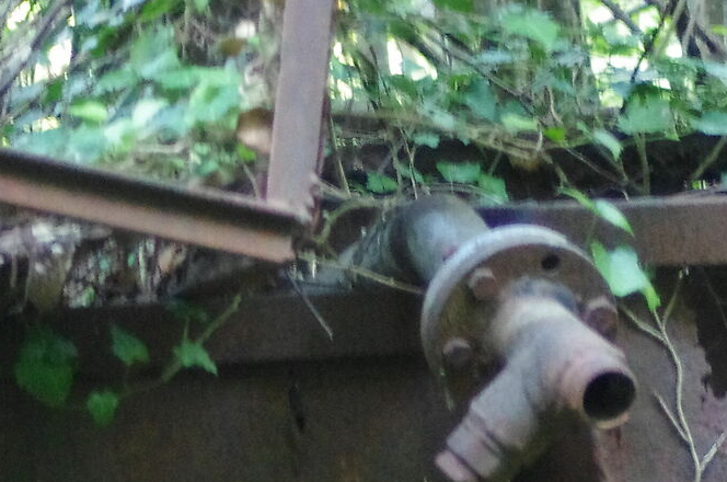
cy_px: 667
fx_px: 5462
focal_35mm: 271
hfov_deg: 7.5
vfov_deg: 5.0
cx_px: 897
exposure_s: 1/30
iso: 3200
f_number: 4
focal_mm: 50
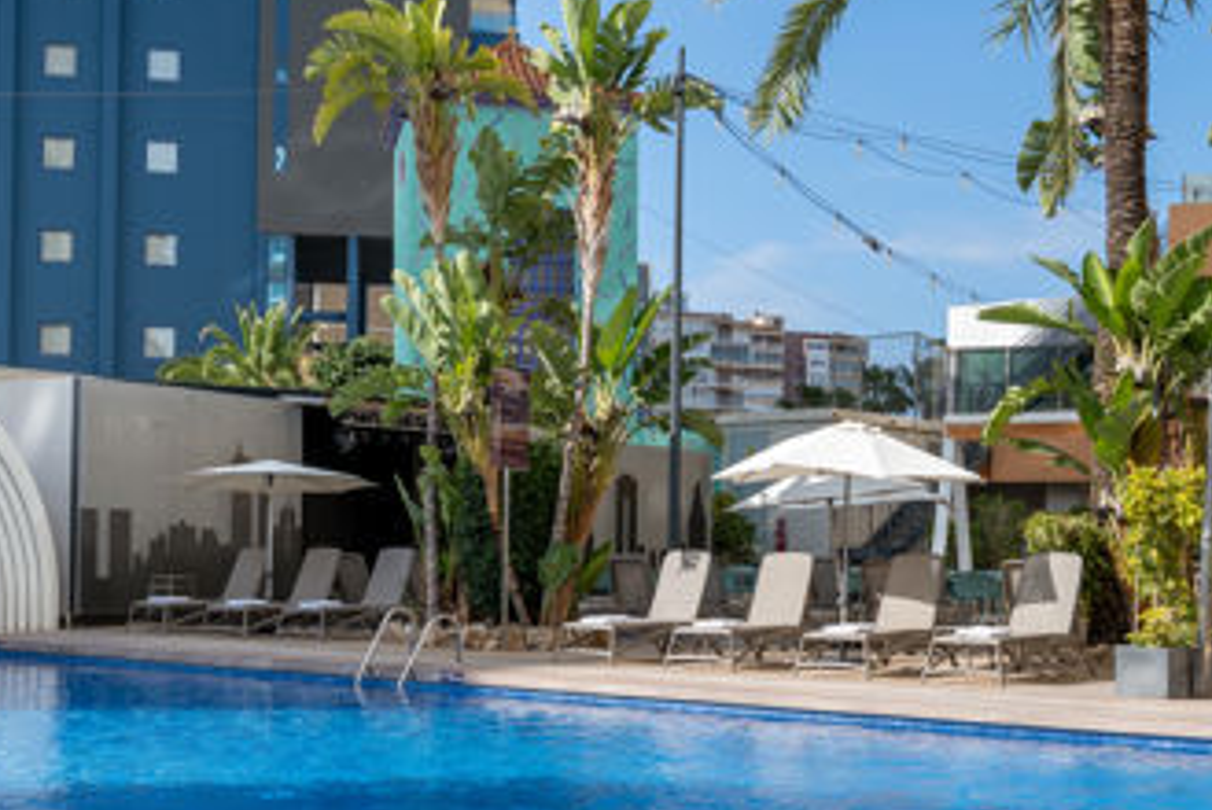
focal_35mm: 109
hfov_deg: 18.7
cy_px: 585
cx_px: 626
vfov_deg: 12.6
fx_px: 3673
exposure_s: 1/500
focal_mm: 35
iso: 100
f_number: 8
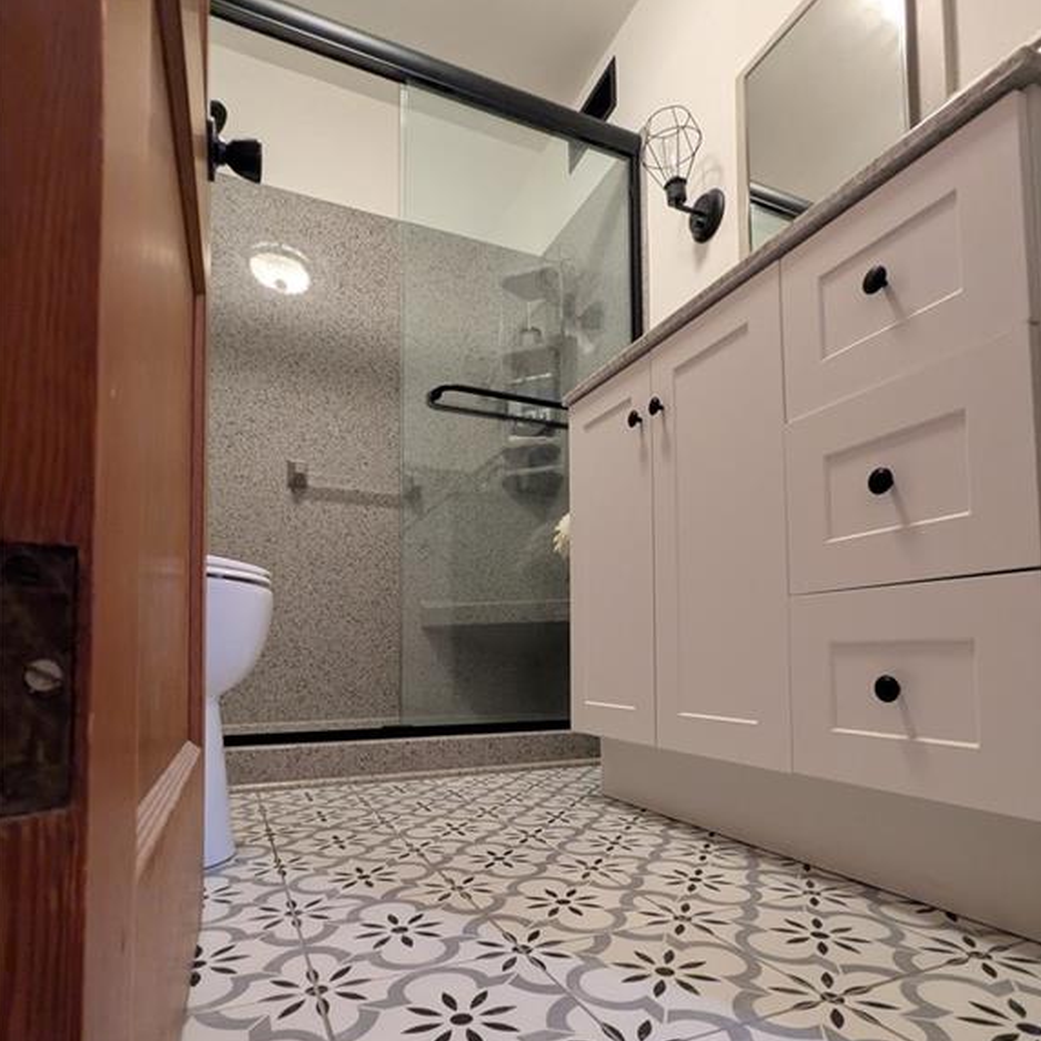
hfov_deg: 77.7
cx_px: 519
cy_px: 622
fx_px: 646
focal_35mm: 19
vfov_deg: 76.8
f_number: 2.2
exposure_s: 1/30
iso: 427
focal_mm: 2.35
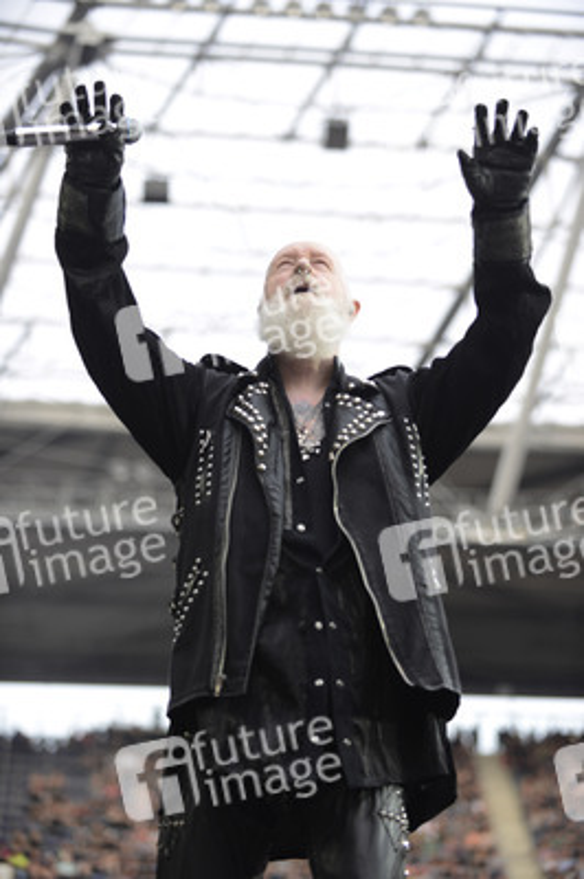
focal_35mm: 95
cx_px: 292
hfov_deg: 14.4
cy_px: 440
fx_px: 2315
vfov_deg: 21.5
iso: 400
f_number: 2.8
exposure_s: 1/800
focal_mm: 95
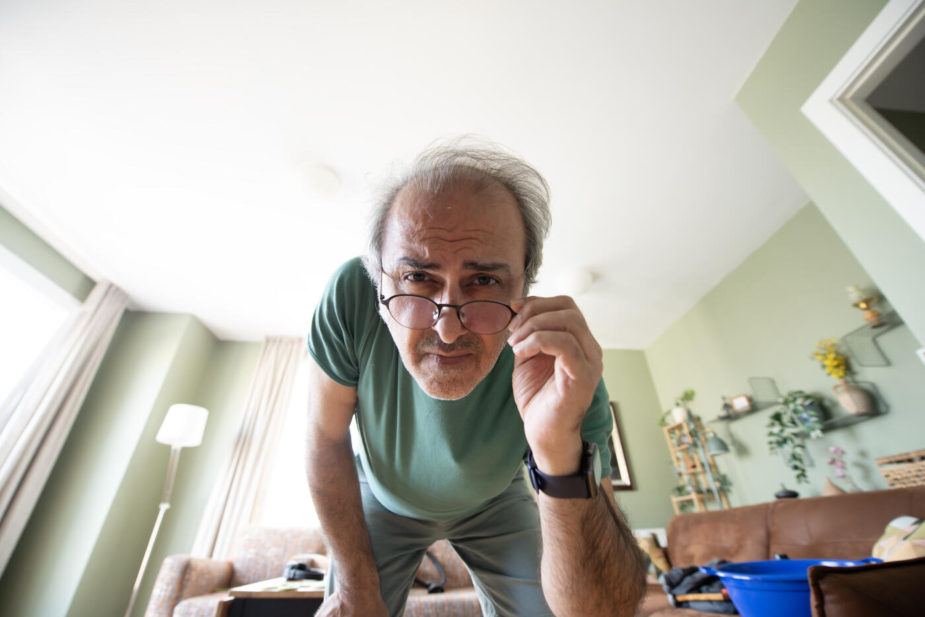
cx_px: 462
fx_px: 385
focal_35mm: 15
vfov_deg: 77.4
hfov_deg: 100.4
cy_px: 308
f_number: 3.5
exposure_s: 1/80
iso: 800
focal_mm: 15
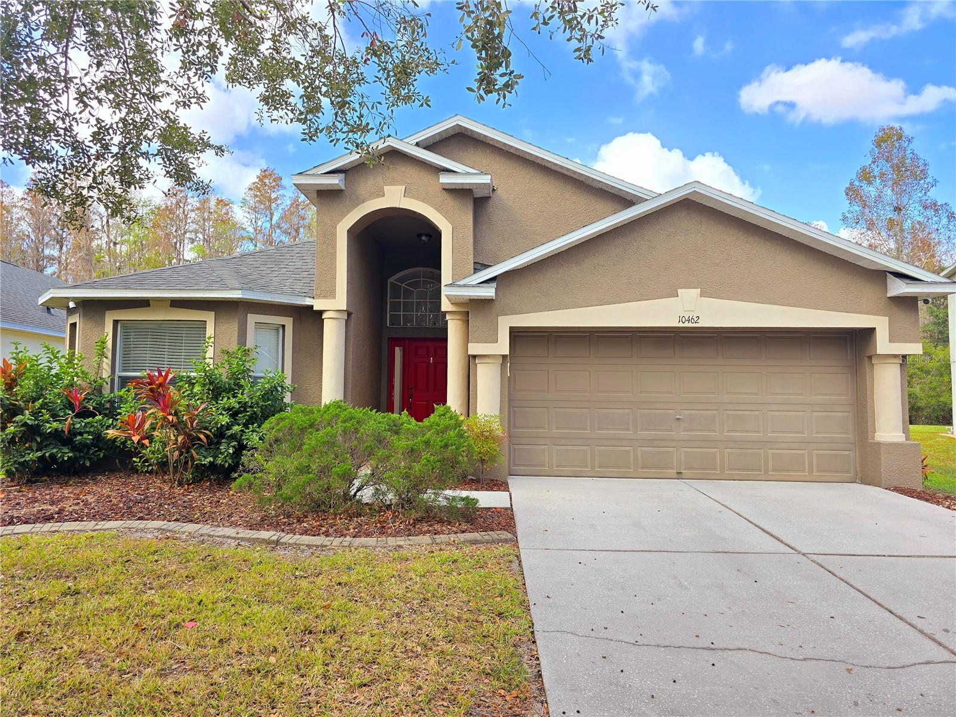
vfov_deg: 58.9
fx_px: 635
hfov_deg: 73.9
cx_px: 478
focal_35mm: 23
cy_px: 358
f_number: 1.7
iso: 12
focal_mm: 6.3
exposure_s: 1/217
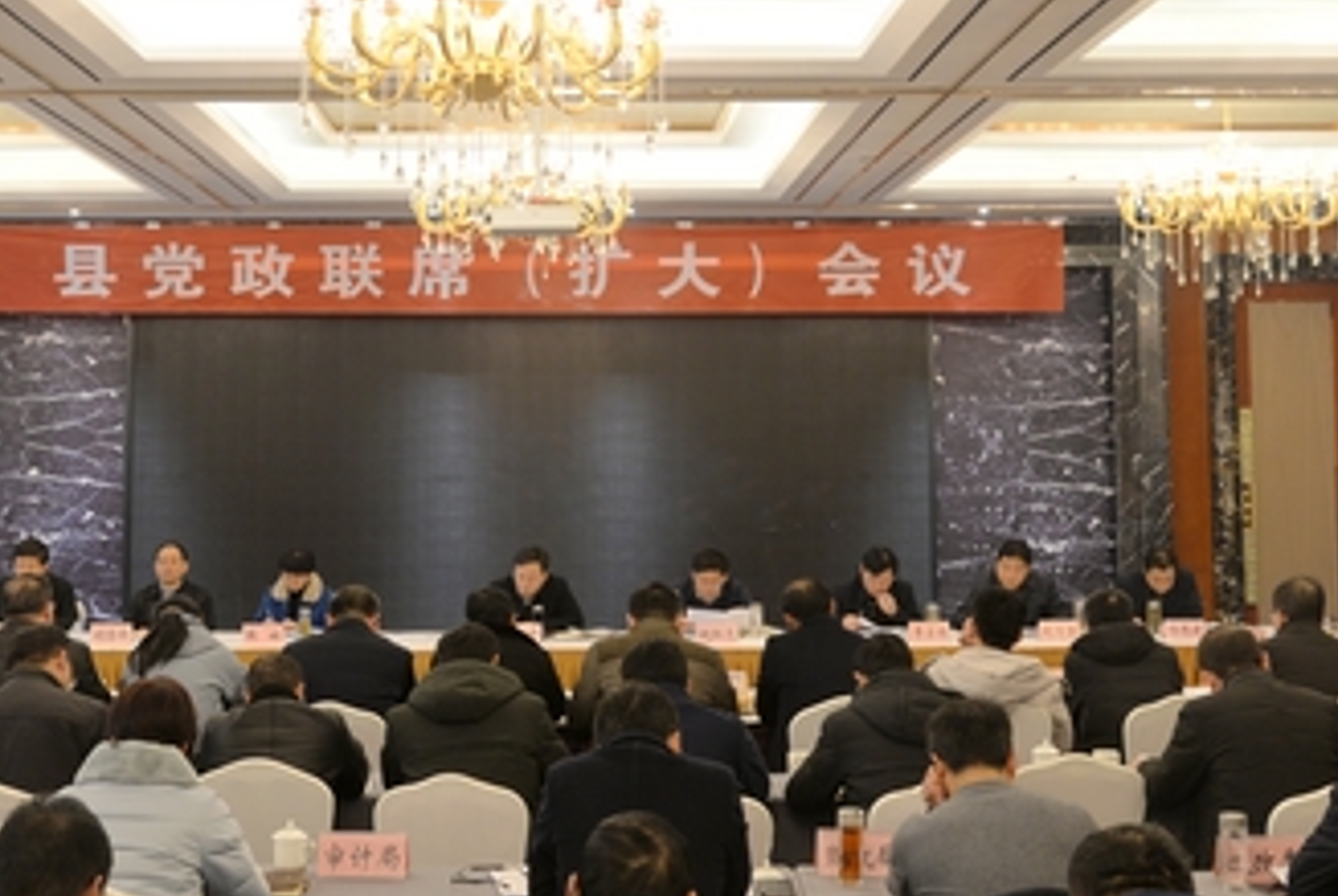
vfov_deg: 24.4
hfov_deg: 36.1
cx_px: 556
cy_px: 223
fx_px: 2047
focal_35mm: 55
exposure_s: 1/25
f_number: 4
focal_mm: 30
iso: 800
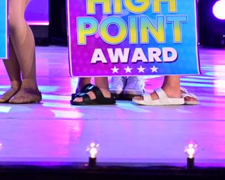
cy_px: -164
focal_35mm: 247
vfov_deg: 6.1
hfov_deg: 7.5
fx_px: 1645
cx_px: -237
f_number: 3.2
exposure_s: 1/1000
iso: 4000
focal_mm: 57
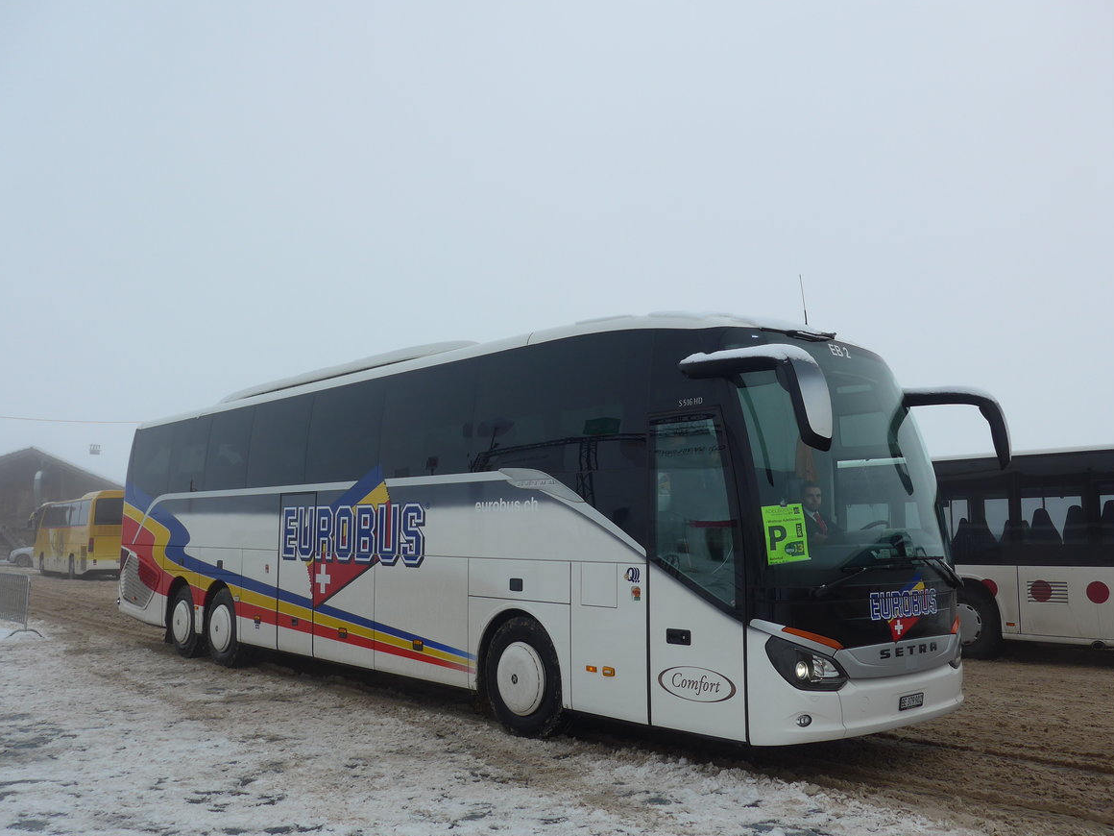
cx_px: 551
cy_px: 414
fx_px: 965
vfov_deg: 46.8
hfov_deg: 60.0
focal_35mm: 30
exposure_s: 1/1000
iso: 80
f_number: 2.8
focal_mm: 6
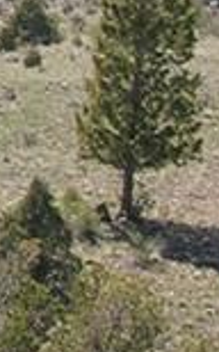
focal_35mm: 314
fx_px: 3004
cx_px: -698
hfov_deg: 3.9
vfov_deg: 6.5
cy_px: -366
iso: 100
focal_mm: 8
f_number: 7.6
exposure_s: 1/101
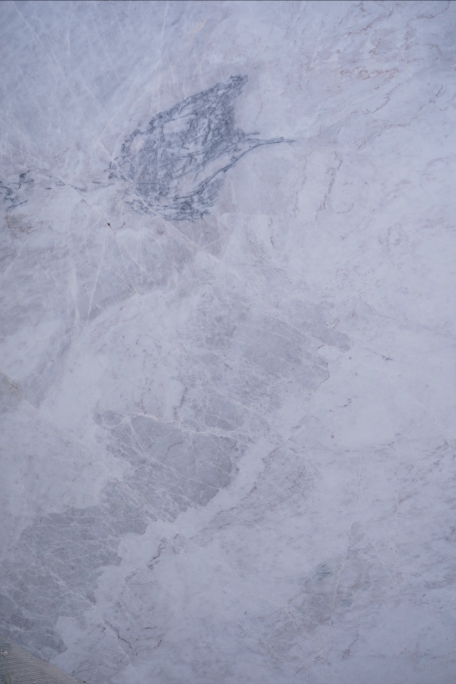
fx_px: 646
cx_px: 228
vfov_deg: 55.8
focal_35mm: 34
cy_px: 342
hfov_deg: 38.9
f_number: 7.1
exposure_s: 1/8
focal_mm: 34
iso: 100
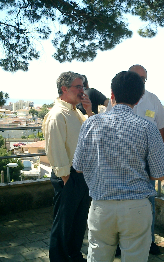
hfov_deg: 24.9
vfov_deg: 39.6
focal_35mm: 51
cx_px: 132
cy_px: 131
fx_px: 365
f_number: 3.2
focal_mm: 7.5
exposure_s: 1/500
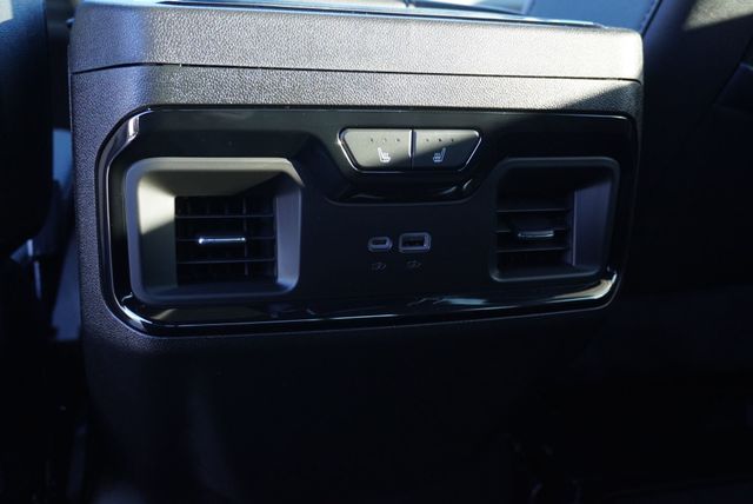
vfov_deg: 36.9
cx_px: 376
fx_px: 754
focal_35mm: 36
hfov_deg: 53.1
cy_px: 252
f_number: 4.5
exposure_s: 1/160
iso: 1600
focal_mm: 24
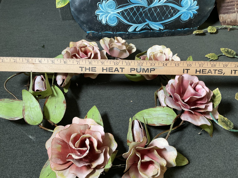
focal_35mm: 29
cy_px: 89
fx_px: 199
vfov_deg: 48.2
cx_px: 119
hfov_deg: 61.7
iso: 100
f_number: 1.8
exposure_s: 1/50
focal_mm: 3
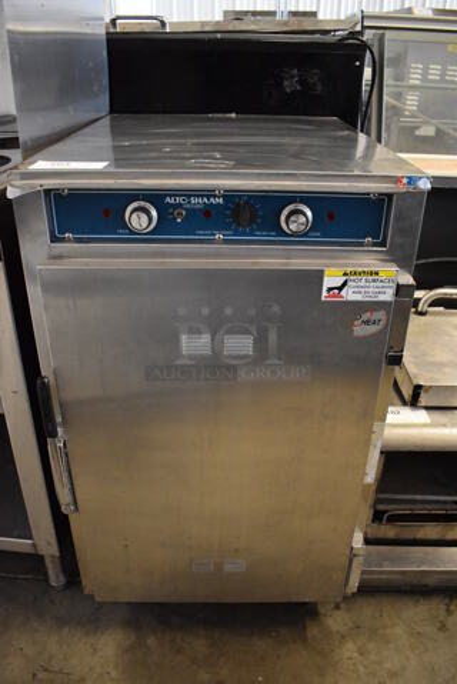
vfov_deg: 67.4
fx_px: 513
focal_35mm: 27
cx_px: 228
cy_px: 342
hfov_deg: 48.0
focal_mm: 18
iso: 4500
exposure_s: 1/125
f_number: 3.5
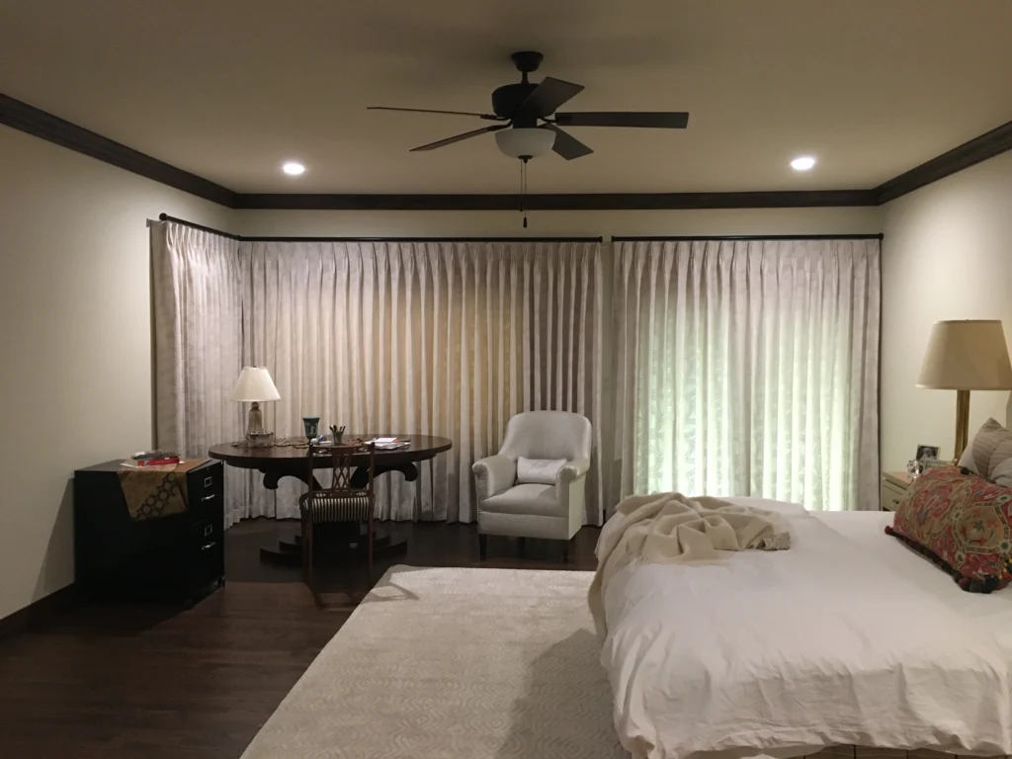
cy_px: 380
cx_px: 506
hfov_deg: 61.7
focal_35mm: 29
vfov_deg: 48.2
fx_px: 848
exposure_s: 1/20
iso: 200
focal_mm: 4.15
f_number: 2.2
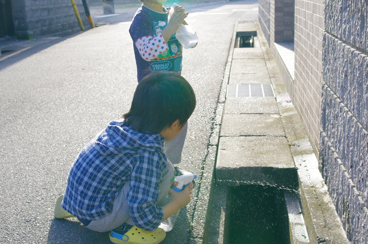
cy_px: 122
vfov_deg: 29.2
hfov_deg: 42.8
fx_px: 470
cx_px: 184
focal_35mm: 46
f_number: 7.1
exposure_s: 1/250
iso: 400
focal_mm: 31
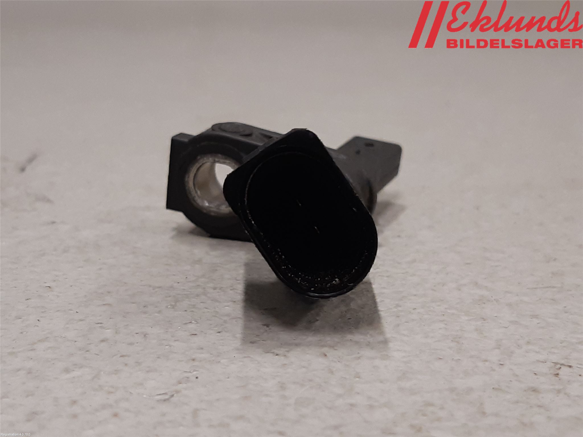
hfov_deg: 67.3
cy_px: 218
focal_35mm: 26
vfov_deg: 53.1
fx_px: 438
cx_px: 292
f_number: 1.7
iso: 125
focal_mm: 3.93
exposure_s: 1/50
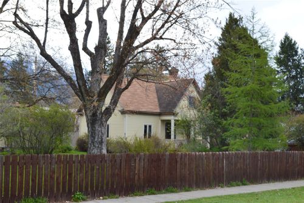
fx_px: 405
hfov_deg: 41.1
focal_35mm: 48
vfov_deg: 28.1
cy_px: 102
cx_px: 152
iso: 400
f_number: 9
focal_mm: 32
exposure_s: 1/125
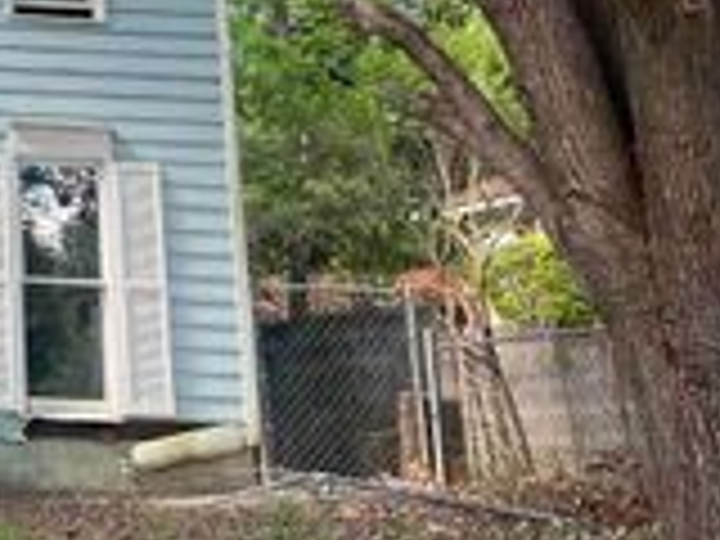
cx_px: -356
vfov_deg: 17.5
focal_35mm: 81
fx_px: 1685
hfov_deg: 20.6
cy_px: -74
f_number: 1.5
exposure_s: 1/184
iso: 50
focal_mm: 5.7
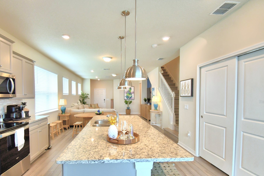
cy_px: 102
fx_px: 132
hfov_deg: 89.7
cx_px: 118
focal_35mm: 18
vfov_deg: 67.0
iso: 400
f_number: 4.5
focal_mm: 10
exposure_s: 1/125
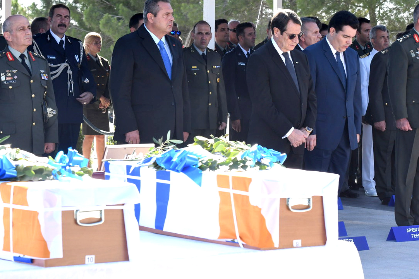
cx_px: 230
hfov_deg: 15.6
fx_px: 1524
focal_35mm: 131
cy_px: 130
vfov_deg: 10.5
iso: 800
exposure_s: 1/400
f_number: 11
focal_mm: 70
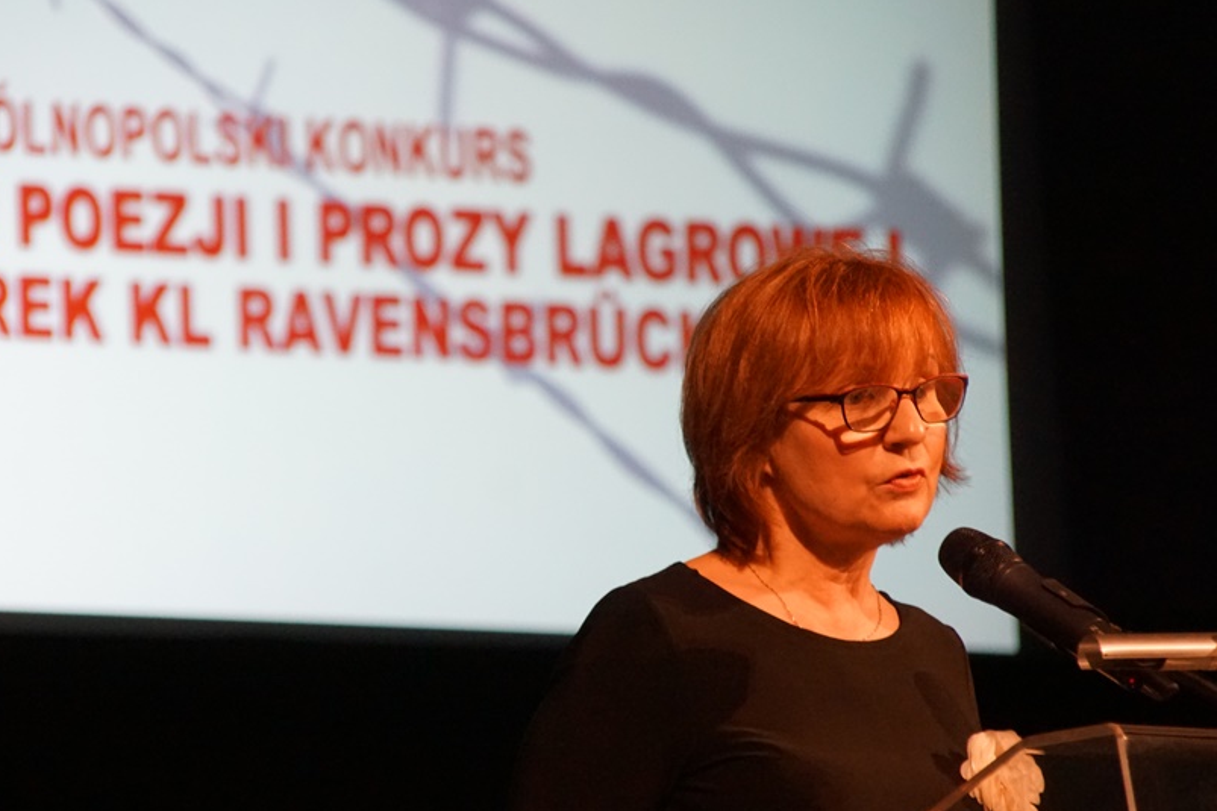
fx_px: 10105
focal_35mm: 299
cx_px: 496
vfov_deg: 4.6
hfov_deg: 6.9
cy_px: 475
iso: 3200
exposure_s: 1/60
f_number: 6.3
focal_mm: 160
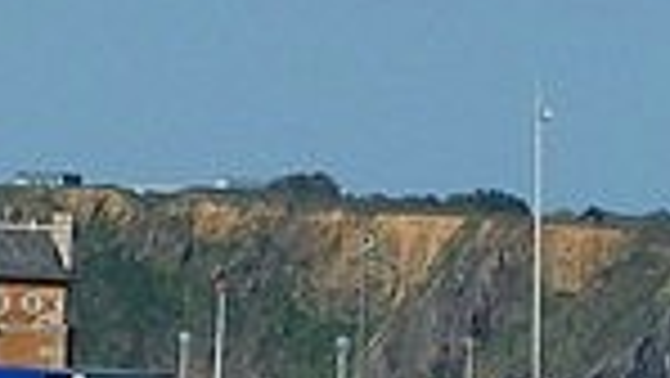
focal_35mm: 696
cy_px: 387
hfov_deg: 3.1
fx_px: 12372
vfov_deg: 1.7
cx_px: 427
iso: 100
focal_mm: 21.5
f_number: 4
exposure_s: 1/1300
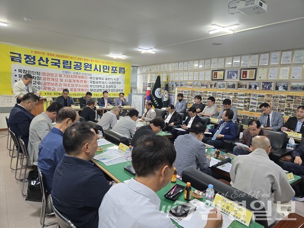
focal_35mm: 23
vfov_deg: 58.9
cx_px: 152
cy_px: 114
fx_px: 202
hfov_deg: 73.9
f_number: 1.8
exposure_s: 1/120
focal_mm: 5.4
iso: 200
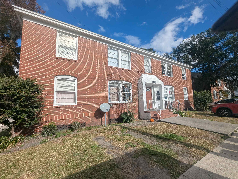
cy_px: 90
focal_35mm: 13
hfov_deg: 106.1
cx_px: 119
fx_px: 90
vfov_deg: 90.1
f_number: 2.2
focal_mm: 1.95
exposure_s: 1/2398
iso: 44
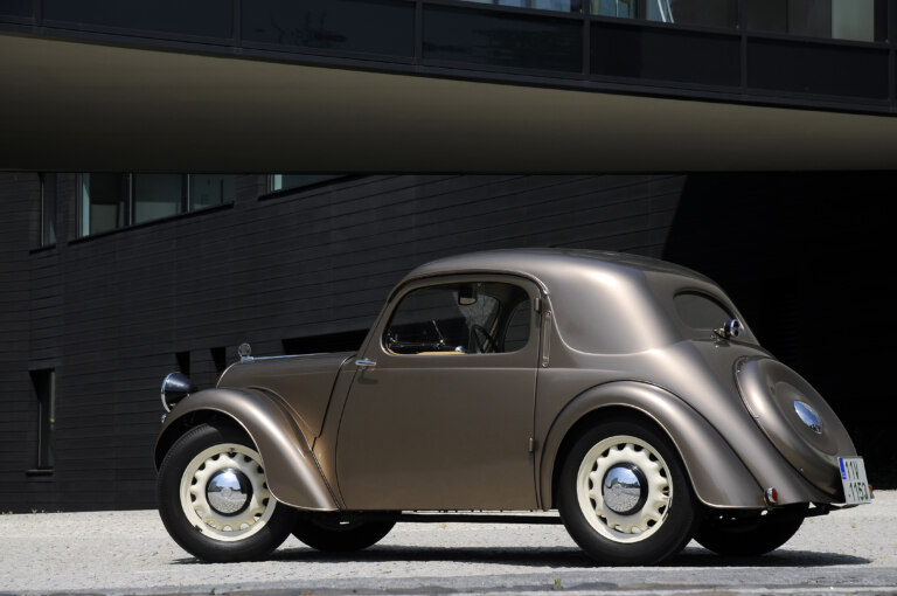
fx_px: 2613
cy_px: 298
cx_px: 448
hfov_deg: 19.5
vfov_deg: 13.0
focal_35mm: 105
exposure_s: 1/160
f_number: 8
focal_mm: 70
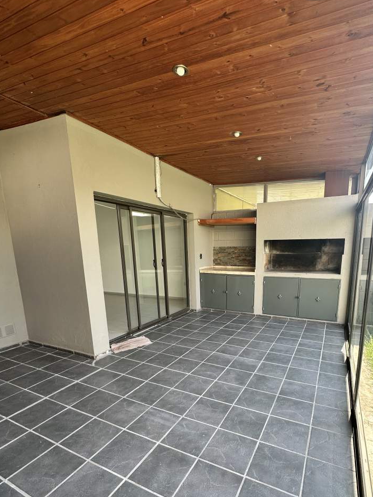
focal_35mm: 18
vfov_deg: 86.4
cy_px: 303
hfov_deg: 71.3
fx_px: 259
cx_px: 212
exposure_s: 1/99
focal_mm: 2.22
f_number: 2.2
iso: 50
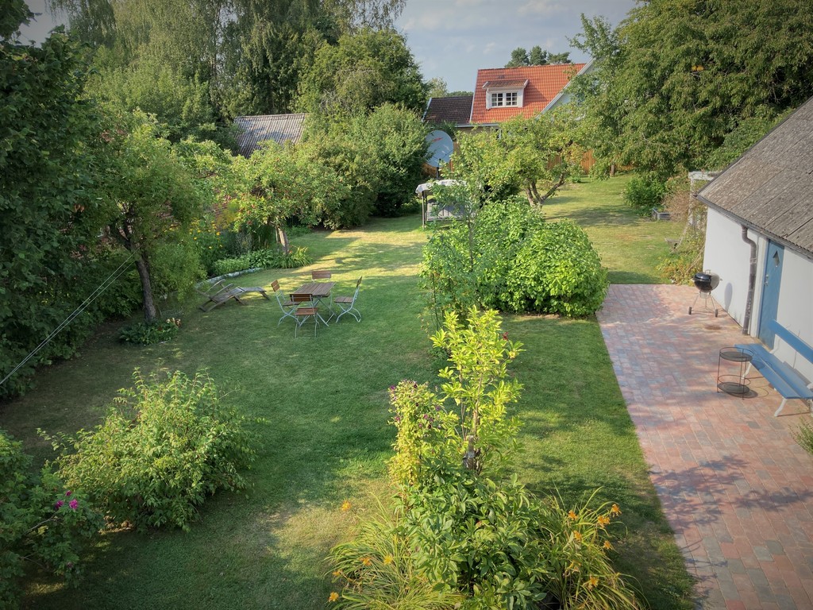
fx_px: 658
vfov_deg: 49.7
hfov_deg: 63.4
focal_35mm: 28
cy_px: 305
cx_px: 406
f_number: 1.8
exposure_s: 1/558
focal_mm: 3.99
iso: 20
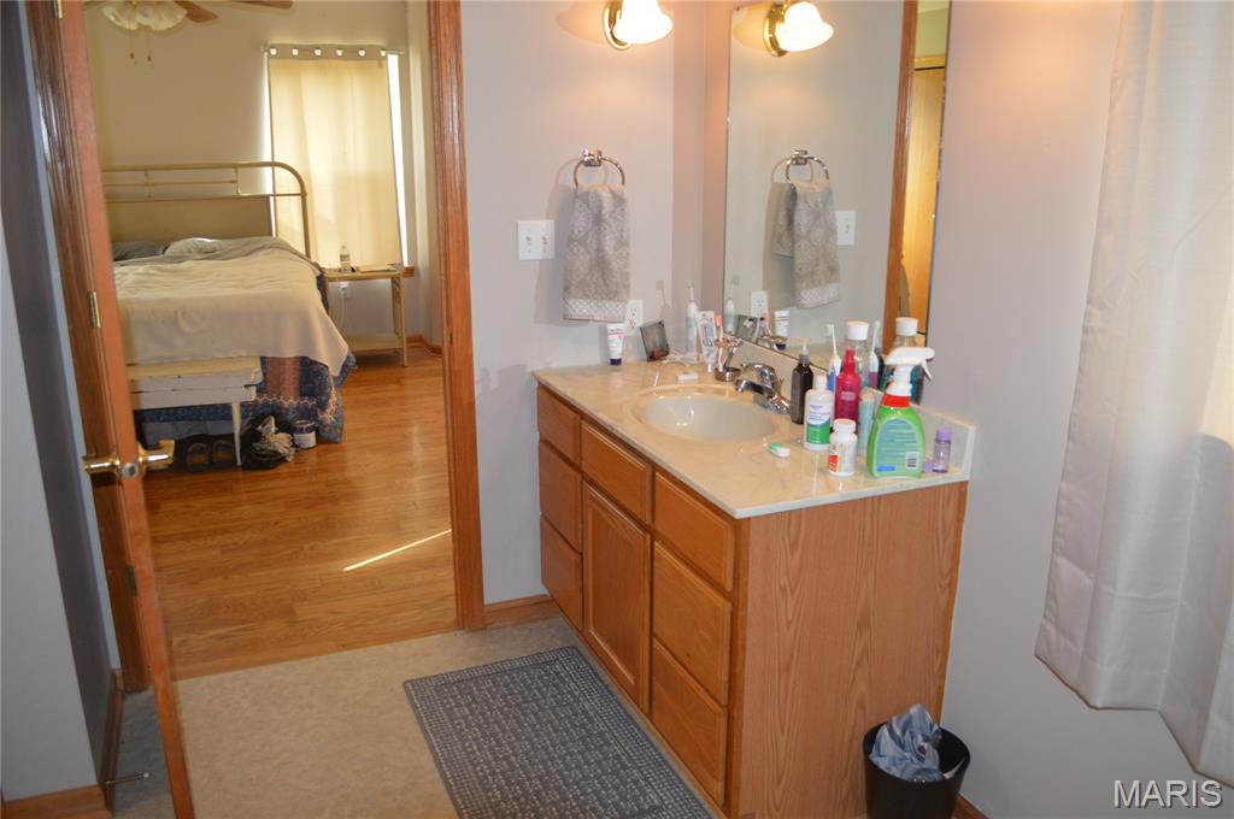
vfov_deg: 47.8
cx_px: 617
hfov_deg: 67.4
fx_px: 924
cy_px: 410
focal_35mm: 27
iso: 560
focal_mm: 18
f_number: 3.5
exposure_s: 1/60
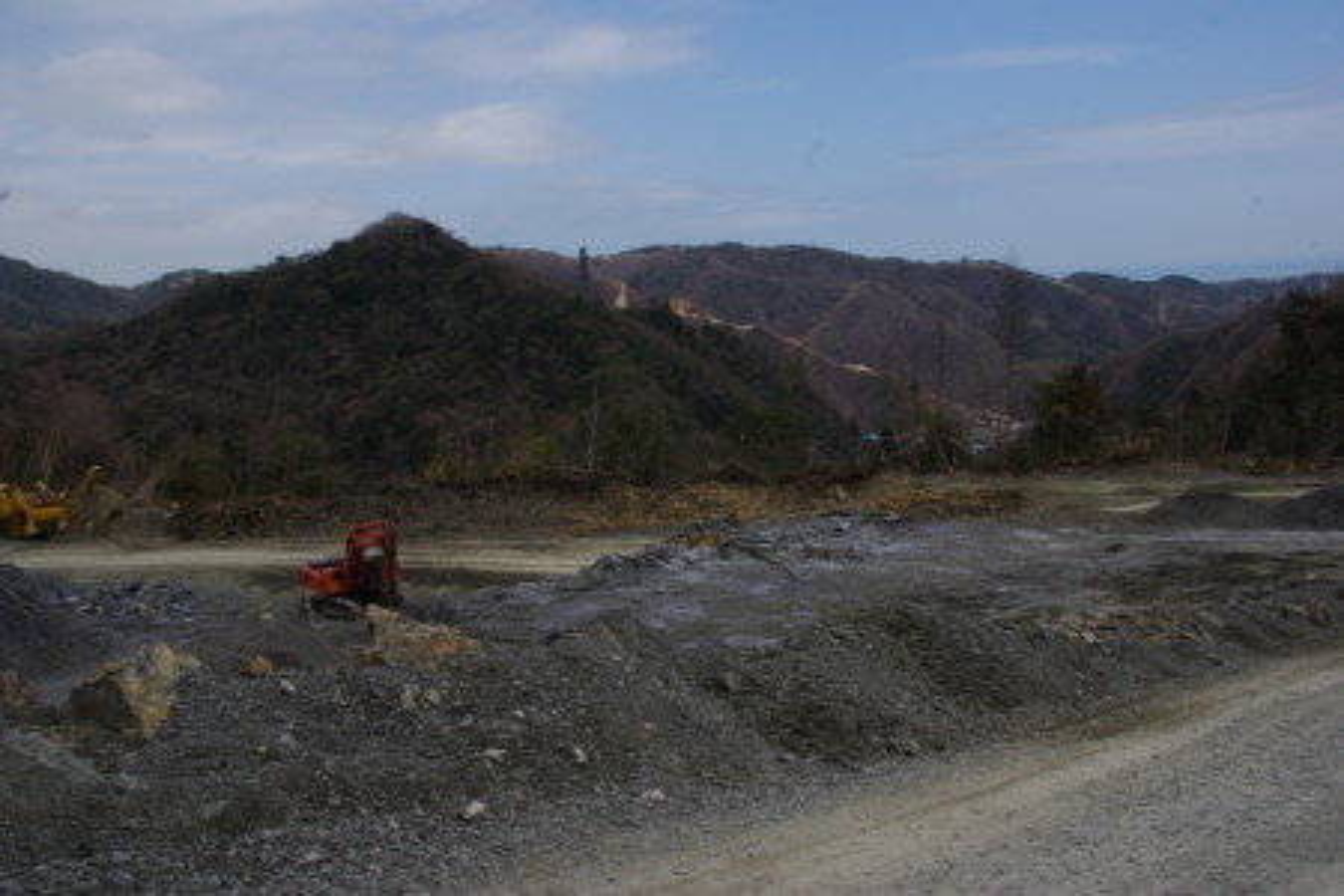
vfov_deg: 40.0
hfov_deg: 57.2
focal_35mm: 33
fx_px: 1232
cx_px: 672
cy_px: 448
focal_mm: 22
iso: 100
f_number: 9.5
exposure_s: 1/180
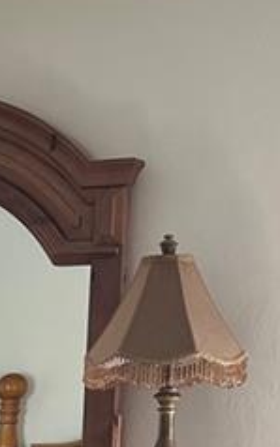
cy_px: 560
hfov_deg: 8.4
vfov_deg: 14.5
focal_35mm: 139
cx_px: -464
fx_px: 1695
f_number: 1.5
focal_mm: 5.7
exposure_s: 1/121
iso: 100
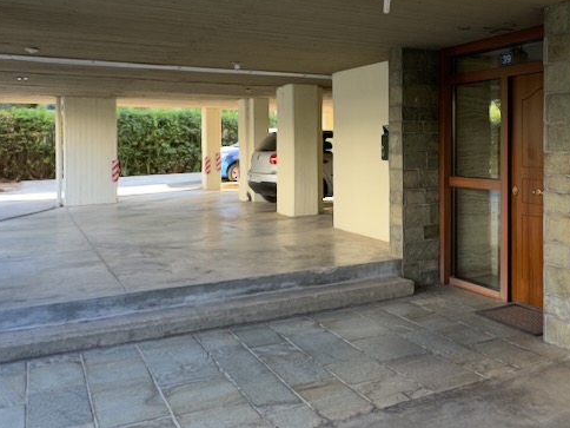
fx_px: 609
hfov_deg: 49.1
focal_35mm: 37
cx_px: 389
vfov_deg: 38.4
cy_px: 156
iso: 80
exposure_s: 1/99
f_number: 2.2
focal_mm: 2.22
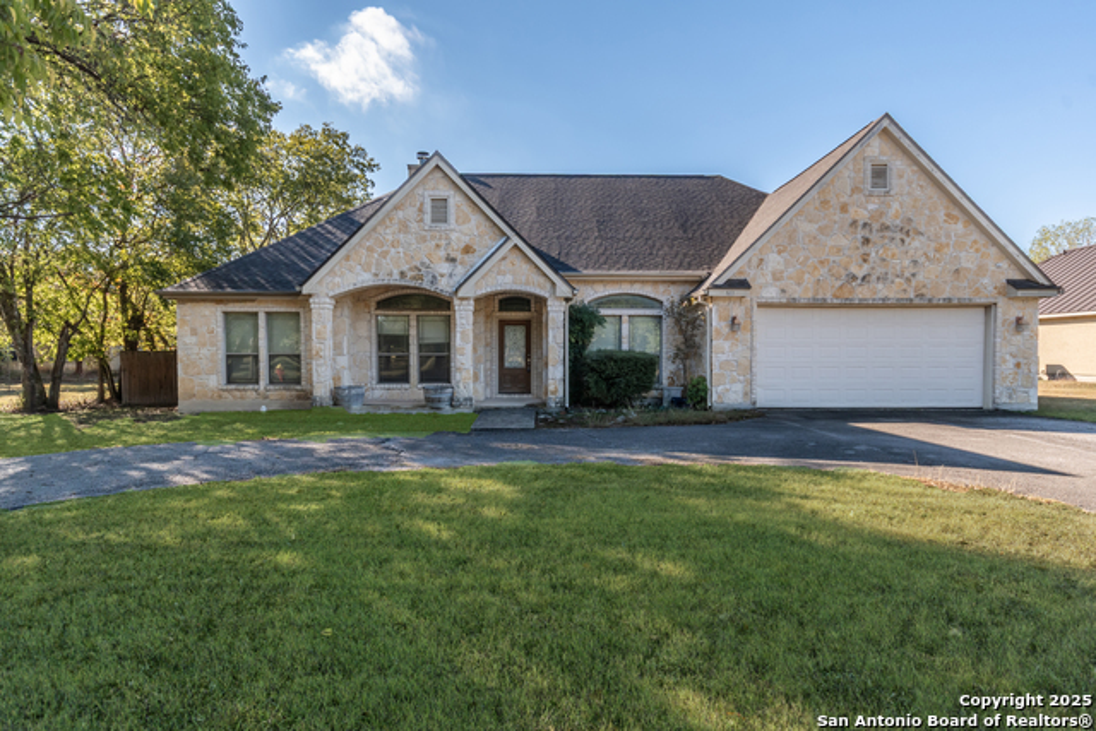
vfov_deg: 64.6
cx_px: 548
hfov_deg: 86.9
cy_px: 366
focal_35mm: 19
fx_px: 579
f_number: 8
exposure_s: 1/125
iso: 250
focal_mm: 13
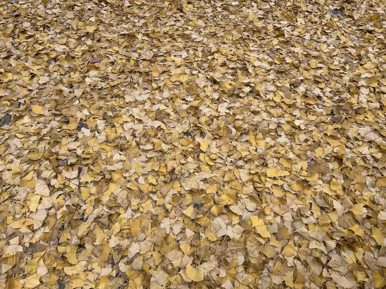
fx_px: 290
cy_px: 144
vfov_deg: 53.1
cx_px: 193
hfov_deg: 67.3
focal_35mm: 26
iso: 40
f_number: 1.5
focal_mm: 5.7
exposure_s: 1/121
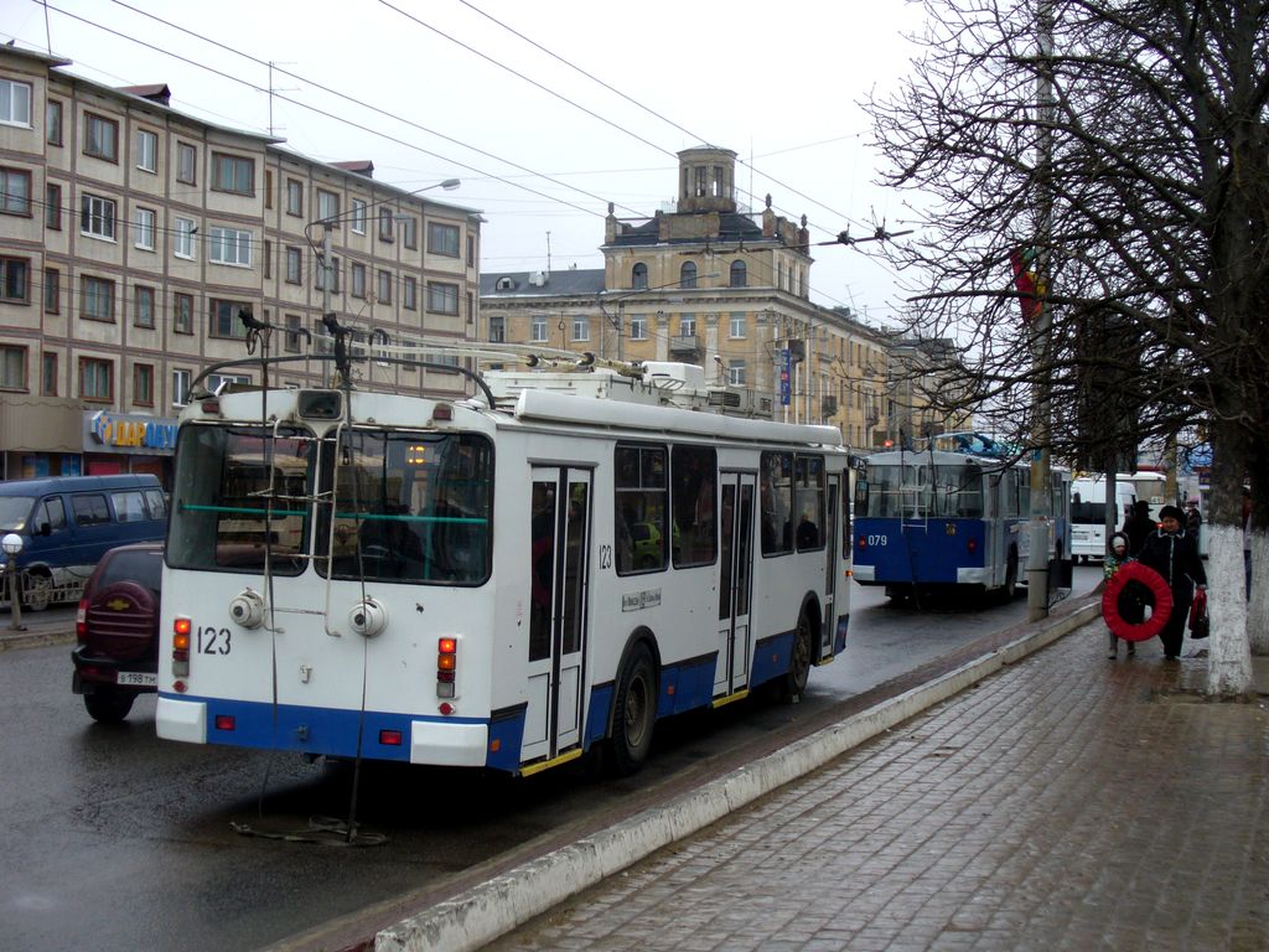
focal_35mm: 54
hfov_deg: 35.5
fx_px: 1980
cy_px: 476
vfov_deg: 27.0
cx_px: 634
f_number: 3.1
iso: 80
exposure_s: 1/250
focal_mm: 8.9
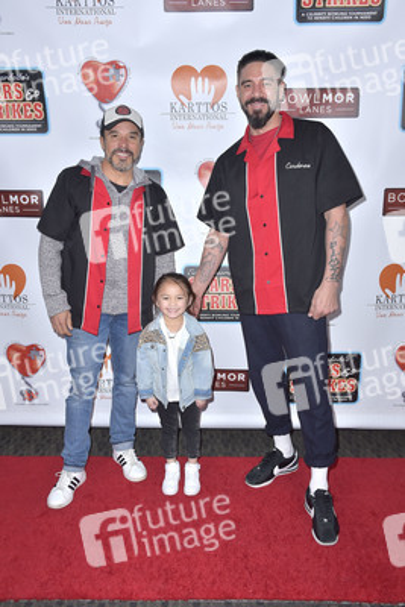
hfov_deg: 41.1
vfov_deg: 58.7
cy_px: 304
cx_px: 202
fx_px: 539
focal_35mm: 32
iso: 320
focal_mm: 32
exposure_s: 1/250
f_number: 7.1
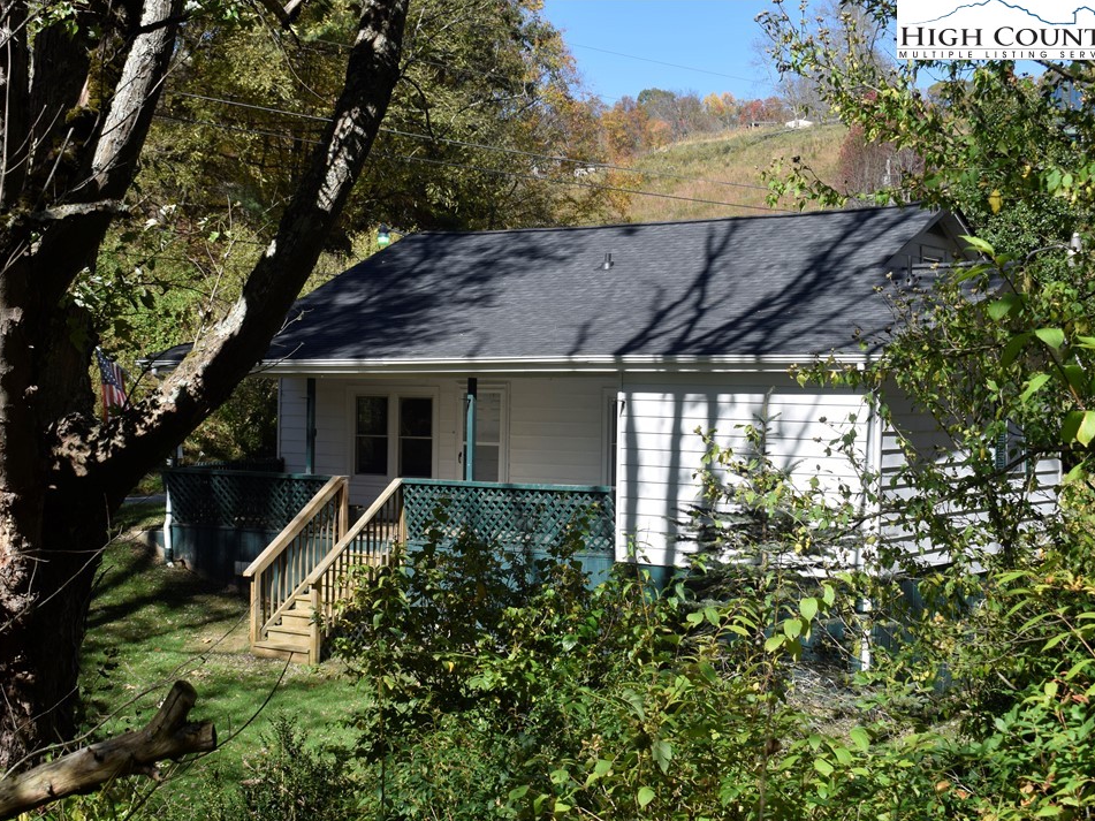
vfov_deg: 26.1
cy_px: 415
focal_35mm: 56
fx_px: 1771
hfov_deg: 34.3
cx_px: 522
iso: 200
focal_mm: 34
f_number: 9
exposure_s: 1/320
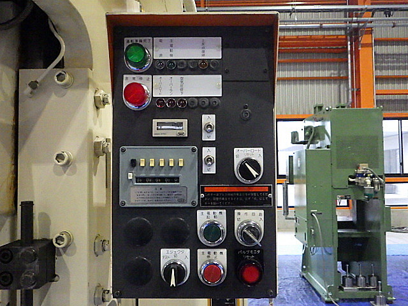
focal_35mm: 28
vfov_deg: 49.7
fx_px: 330
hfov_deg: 63.4
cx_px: 204
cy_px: 153
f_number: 3.5
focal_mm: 5
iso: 1250
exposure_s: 1/45
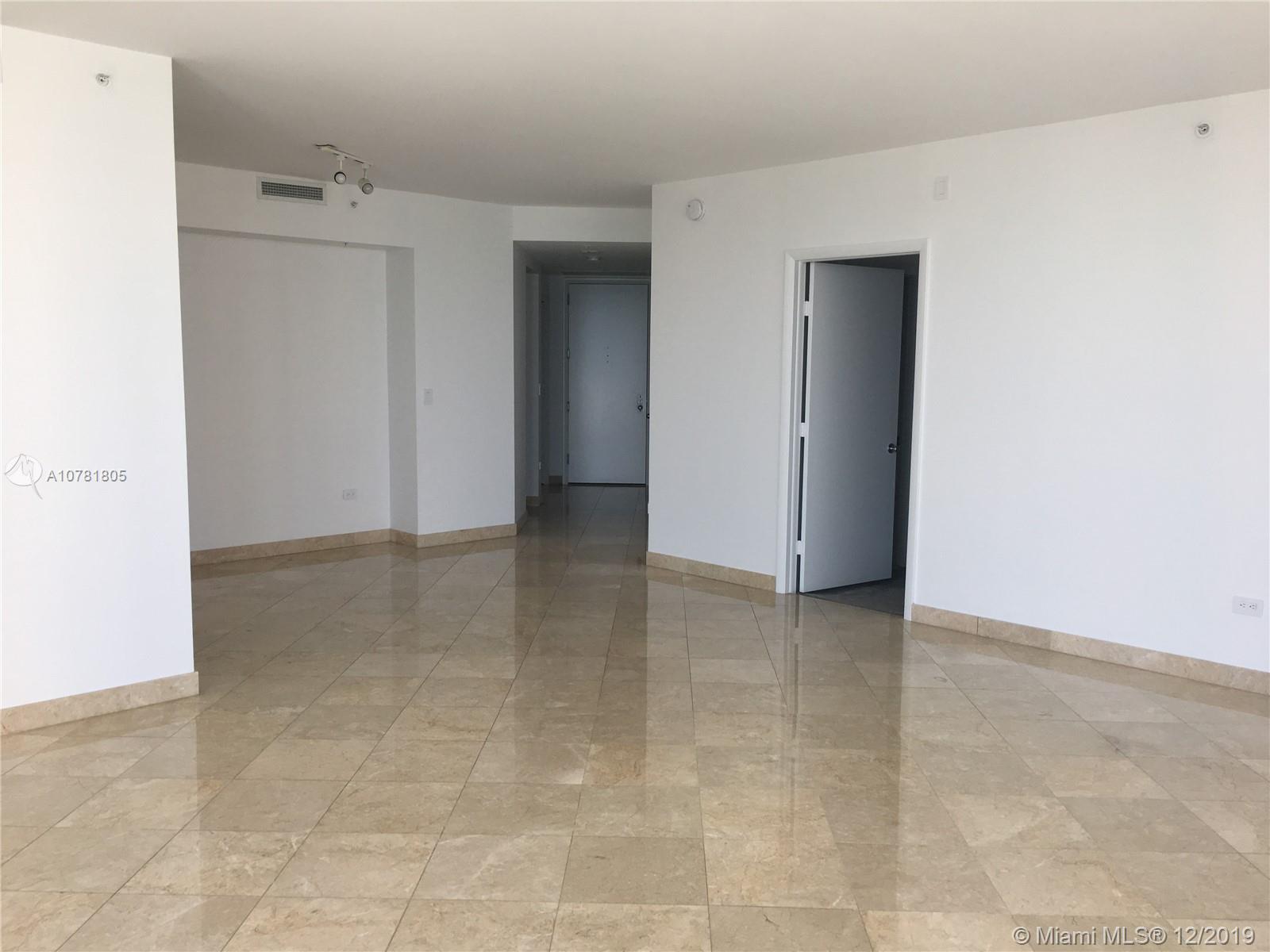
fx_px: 1064
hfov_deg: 61.7
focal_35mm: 29
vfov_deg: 48.2
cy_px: 476
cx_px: 635
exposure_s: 1/120
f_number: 2.2
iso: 40
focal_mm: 4.15
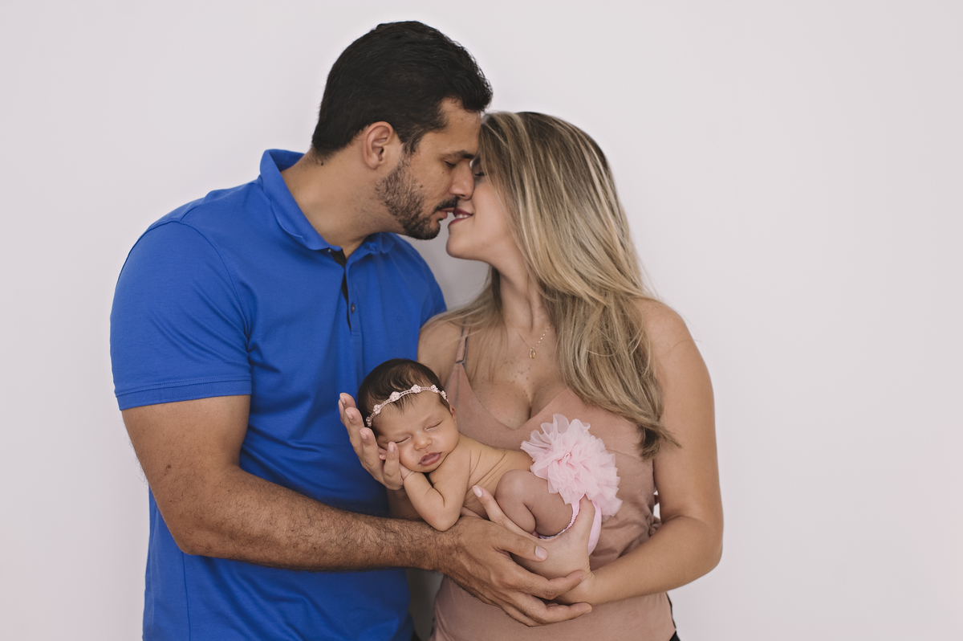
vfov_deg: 37.8
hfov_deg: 54.5
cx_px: 482
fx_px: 935
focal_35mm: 35
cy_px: 320
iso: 500
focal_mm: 35
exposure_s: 1/125
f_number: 3.5
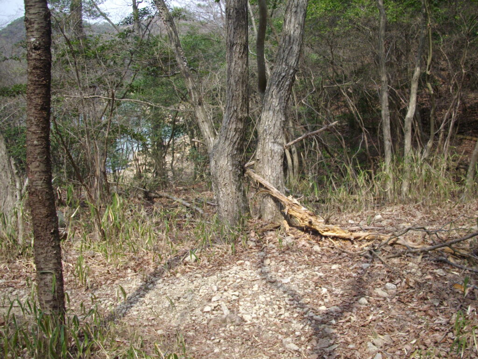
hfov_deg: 50.1
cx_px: 239
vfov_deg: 38.7
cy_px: 180
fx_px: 511
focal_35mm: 37
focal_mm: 6.2
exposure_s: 1/160
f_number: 5.6
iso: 100
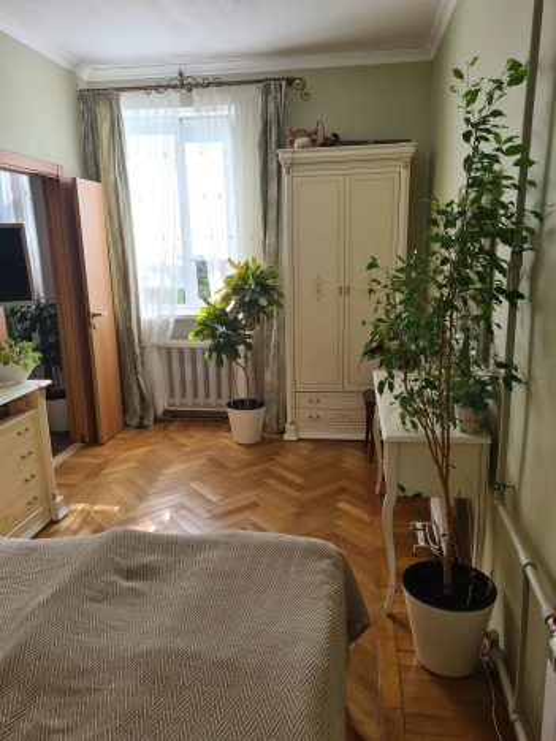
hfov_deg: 53.1
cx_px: 278
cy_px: 370
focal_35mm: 26
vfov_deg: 67.3
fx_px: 557
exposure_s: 1/169
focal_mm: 5.4
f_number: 1.8
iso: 50
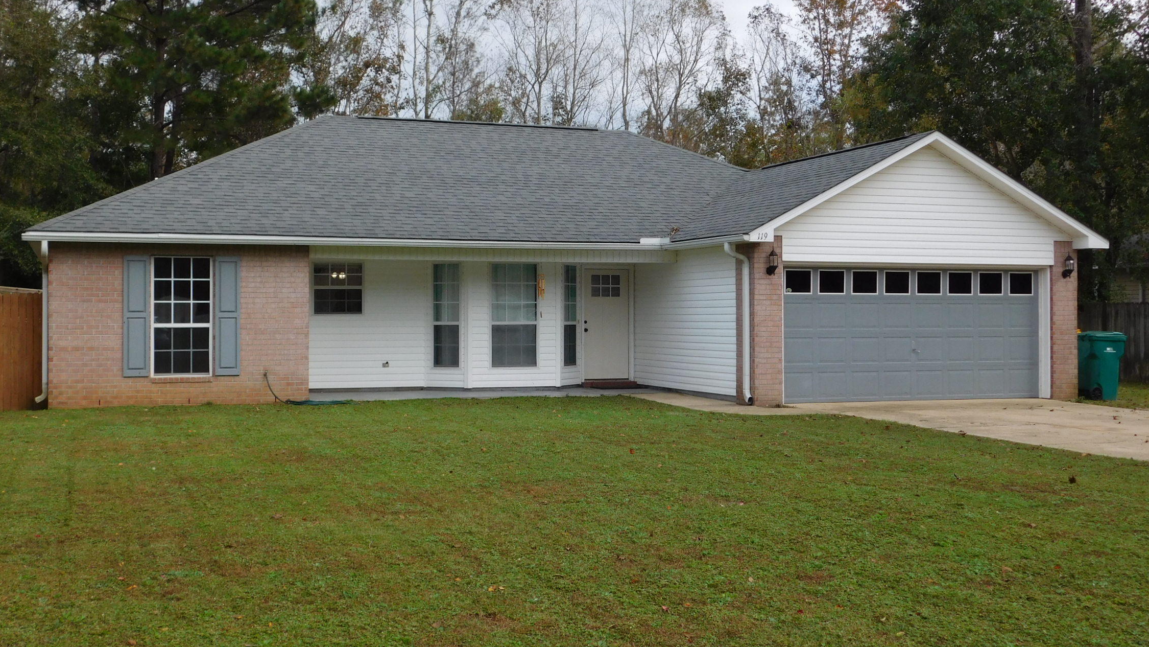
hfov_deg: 46.4
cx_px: 571
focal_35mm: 44
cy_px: 290
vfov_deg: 27.1
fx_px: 1341
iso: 125
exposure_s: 1/800
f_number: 3.6
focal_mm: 7.1
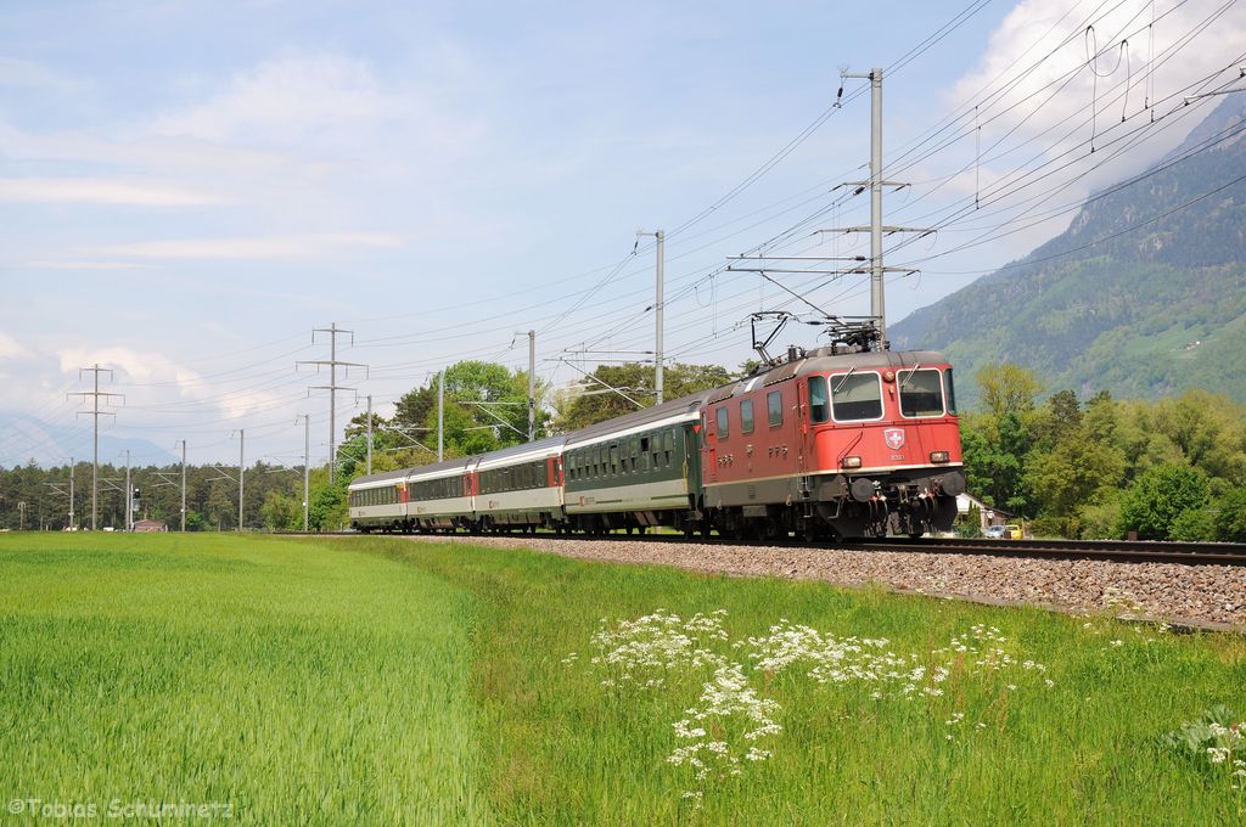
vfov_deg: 21.5
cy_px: 414
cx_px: 623
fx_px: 2178
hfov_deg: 31.9
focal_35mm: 63
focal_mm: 42
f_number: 8
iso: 200
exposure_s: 1/640
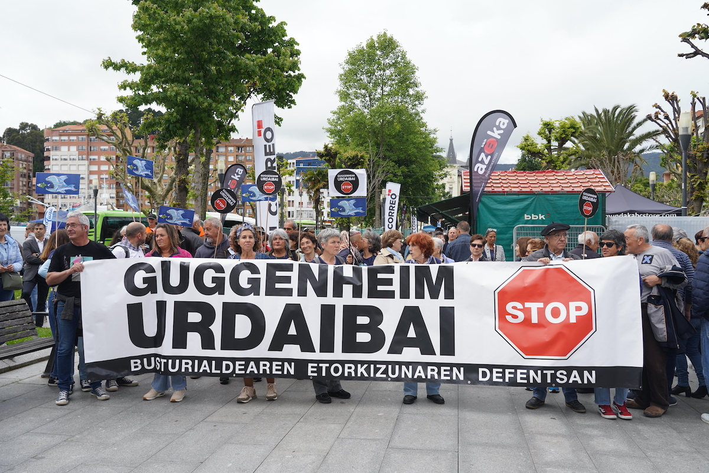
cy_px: 236
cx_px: 354
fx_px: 591
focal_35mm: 30
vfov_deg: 43.6
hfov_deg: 61.9
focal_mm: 30
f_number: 5.6
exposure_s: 1/250
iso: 125
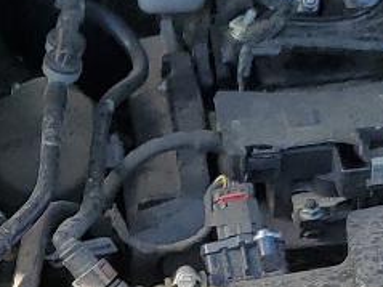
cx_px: -157
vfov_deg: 8.4
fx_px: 1924
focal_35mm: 174
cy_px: 351
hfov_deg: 11.0
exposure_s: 1/769
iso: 50
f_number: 1.5
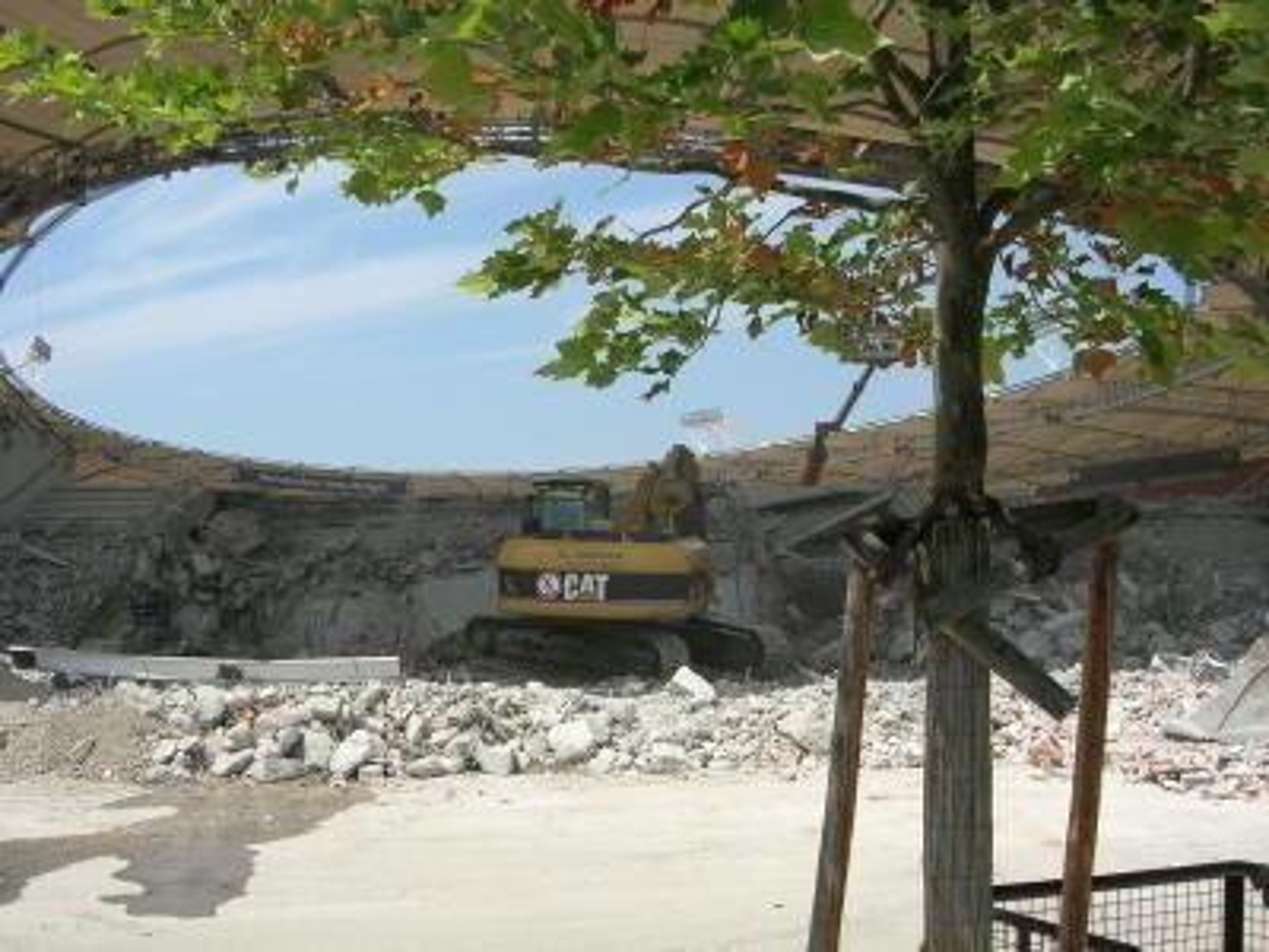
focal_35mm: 38
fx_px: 1393
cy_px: 476
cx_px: 634
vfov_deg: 37.7
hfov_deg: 49.0
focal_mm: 7.8
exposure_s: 1/598
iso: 64
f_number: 4.8
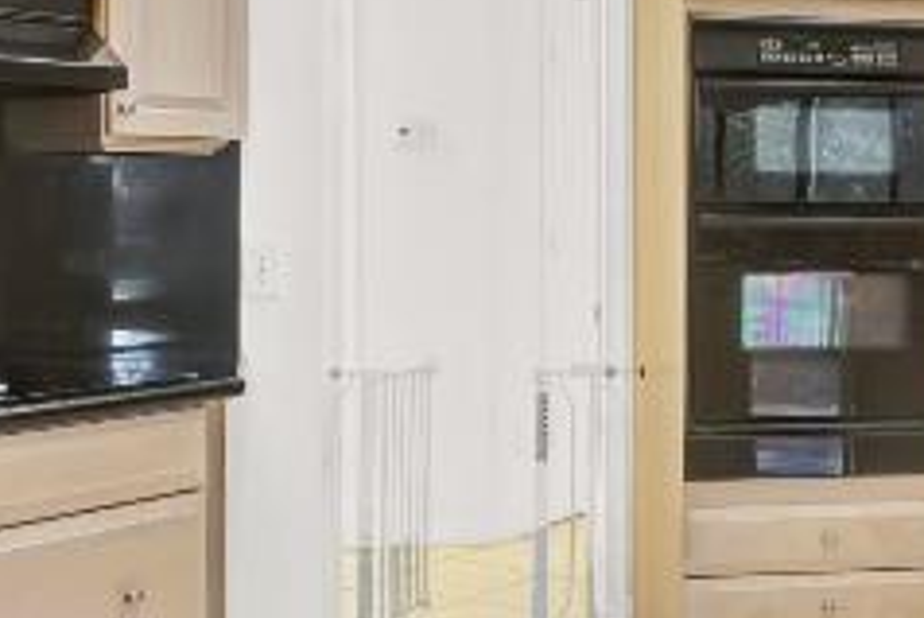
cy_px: 187
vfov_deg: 23.3
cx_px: 602
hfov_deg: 34.2
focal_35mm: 58
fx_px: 1490
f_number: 13
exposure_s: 1/3.33
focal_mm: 12
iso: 100
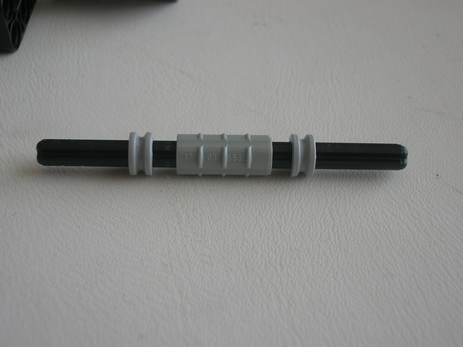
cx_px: 232
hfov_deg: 38.2
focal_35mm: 50
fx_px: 669
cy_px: 174
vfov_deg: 29.1
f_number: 3.3
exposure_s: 1/21.4
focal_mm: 8.4
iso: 50
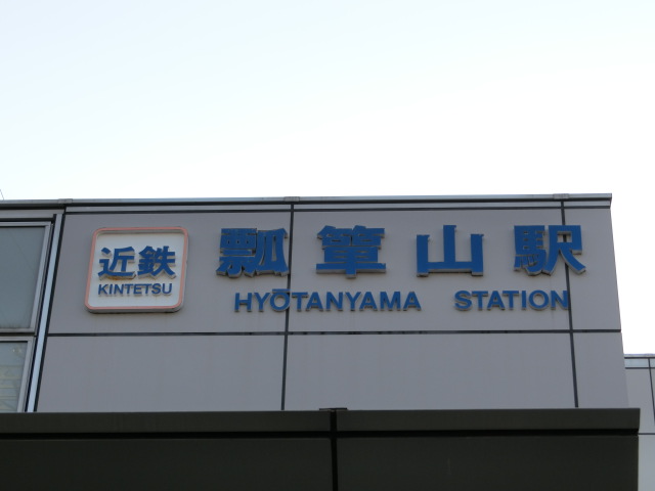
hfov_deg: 24.4
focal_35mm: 80
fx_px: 1514
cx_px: 328
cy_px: 246
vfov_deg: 18.4
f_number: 5.4
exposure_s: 1/125
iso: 80
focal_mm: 14.3
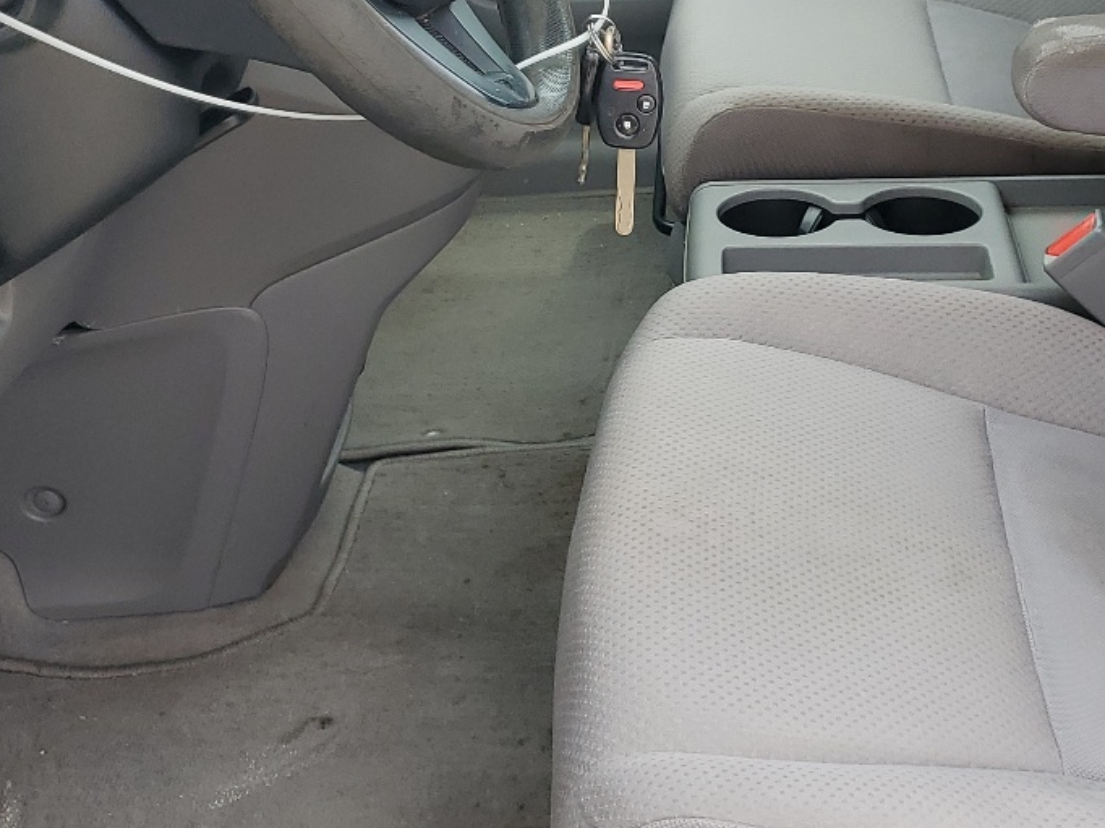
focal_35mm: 61
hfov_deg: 31.6
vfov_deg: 23.8
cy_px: 243
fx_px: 1947
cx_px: 643
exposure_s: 1/588
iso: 50
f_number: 1.5
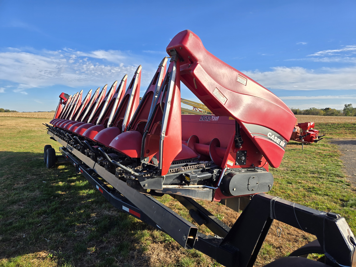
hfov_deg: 73.9
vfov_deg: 58.9
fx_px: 237
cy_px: 134
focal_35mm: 23
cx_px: 178
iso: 25
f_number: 1.8
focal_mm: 5.4
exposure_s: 1/1546
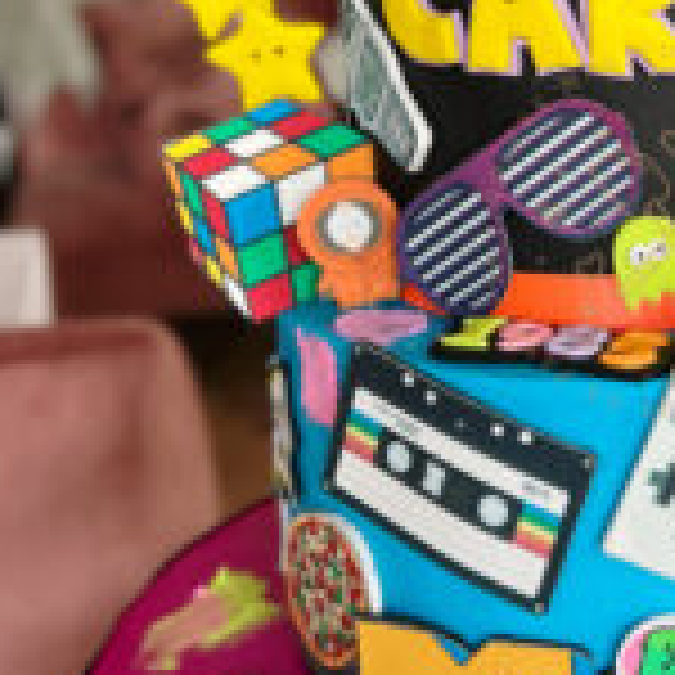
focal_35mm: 66
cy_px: 164
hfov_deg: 24.9
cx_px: 668
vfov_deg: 25.8
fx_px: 1456
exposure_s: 1/177
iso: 40
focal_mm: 5.7
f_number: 1.5
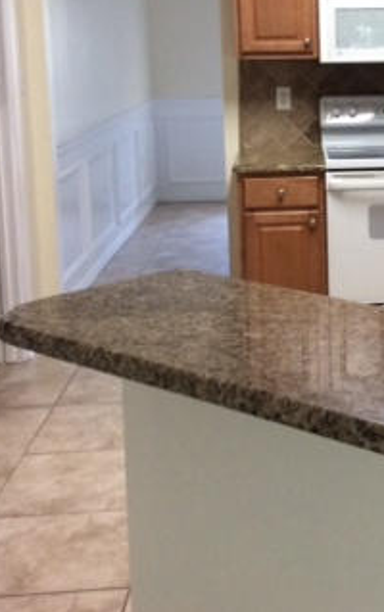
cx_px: 436
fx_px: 1169
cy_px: 159
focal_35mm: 70
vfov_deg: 28.9
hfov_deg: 17.9
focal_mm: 3.3
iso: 100
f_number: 2.4
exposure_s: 1/24
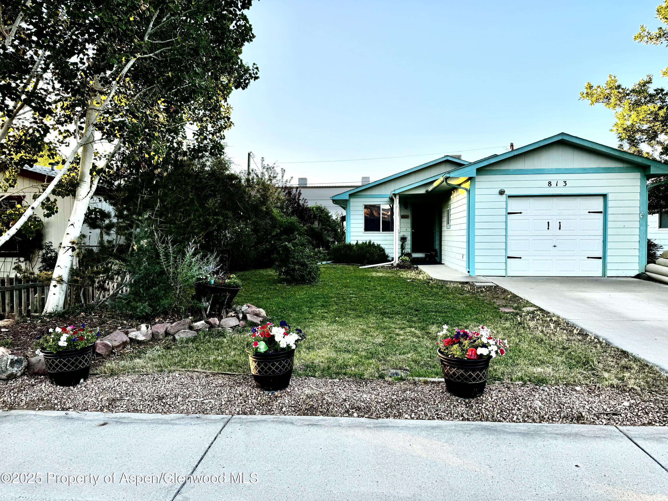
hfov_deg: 71.6
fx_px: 463
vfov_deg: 56.8
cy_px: 250
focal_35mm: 24
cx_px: 334
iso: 80
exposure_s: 1/588
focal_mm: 6.76
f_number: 1.78
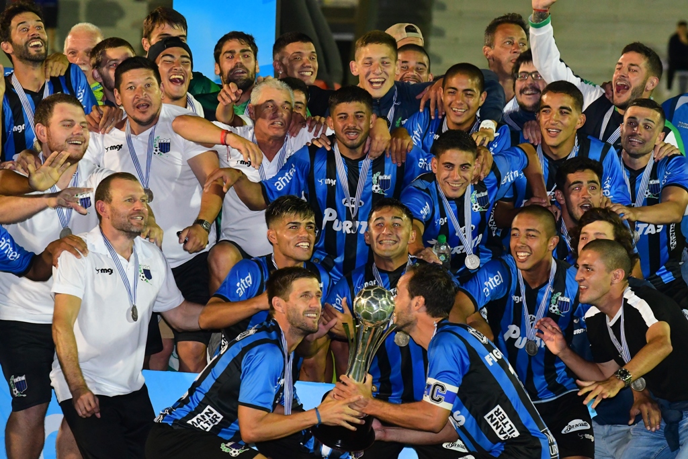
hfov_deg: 7.8
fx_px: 5017
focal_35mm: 262
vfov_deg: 5.2
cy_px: 230
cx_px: 344
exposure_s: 1/250
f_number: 5.6
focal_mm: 175
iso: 6400
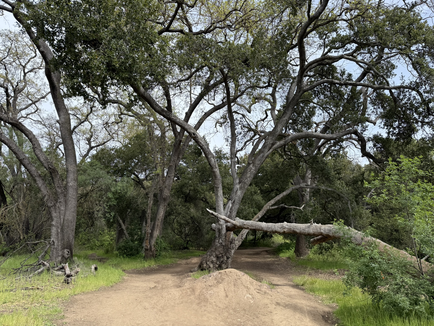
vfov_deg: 56.8
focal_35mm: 24
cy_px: 163
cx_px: 217
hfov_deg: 71.6
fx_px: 301
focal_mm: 6.76
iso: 100
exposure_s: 1/2525
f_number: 1.78
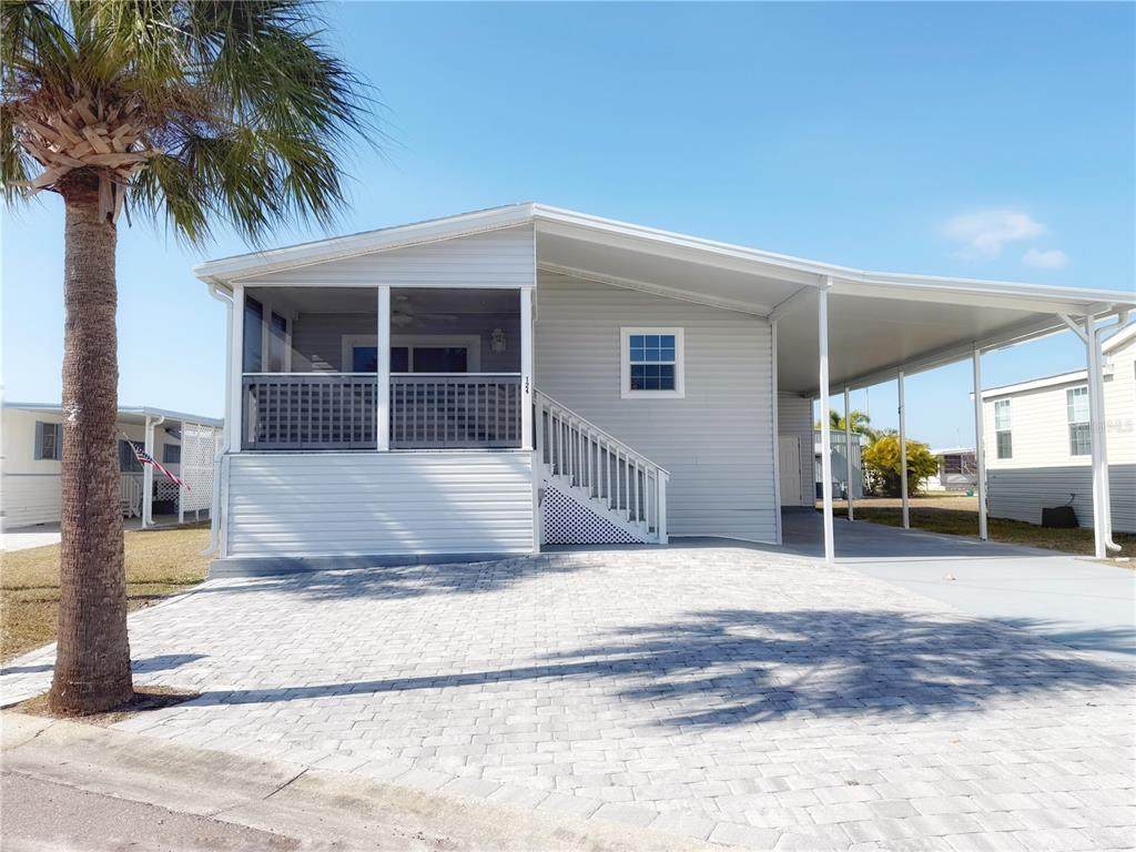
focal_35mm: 24
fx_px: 788
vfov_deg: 56.8
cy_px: 426
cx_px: 568
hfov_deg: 71.6
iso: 80
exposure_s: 1/5714
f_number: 1.78
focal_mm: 6.76
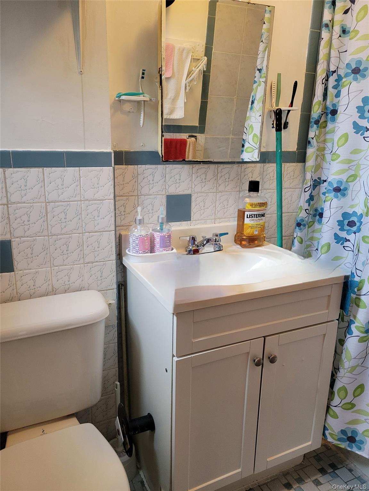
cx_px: 184
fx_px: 370
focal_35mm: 26
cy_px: 246
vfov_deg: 67.3
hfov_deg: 53.1
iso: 320
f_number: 1.8
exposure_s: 1/120
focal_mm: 5.4
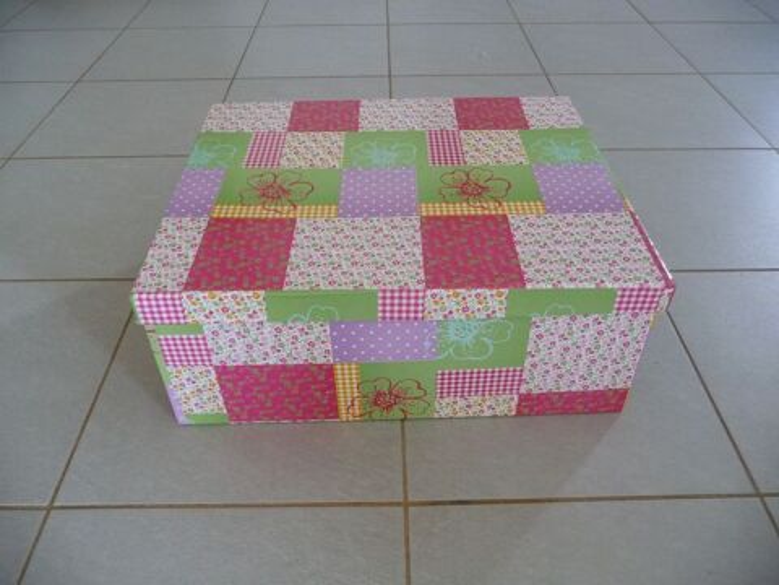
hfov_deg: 63.4
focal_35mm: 28
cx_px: 390
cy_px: 292
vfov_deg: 49.7
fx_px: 630
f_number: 3.3
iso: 400
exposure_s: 1/20
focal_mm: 4.7
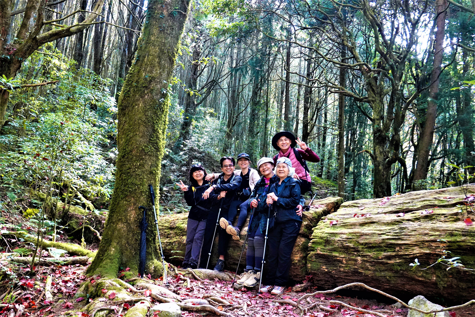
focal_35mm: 34
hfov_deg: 55.8
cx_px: 238
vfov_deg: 38.9
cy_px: 158
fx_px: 449
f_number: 3.5
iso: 1250
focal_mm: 12.51
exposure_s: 1/60
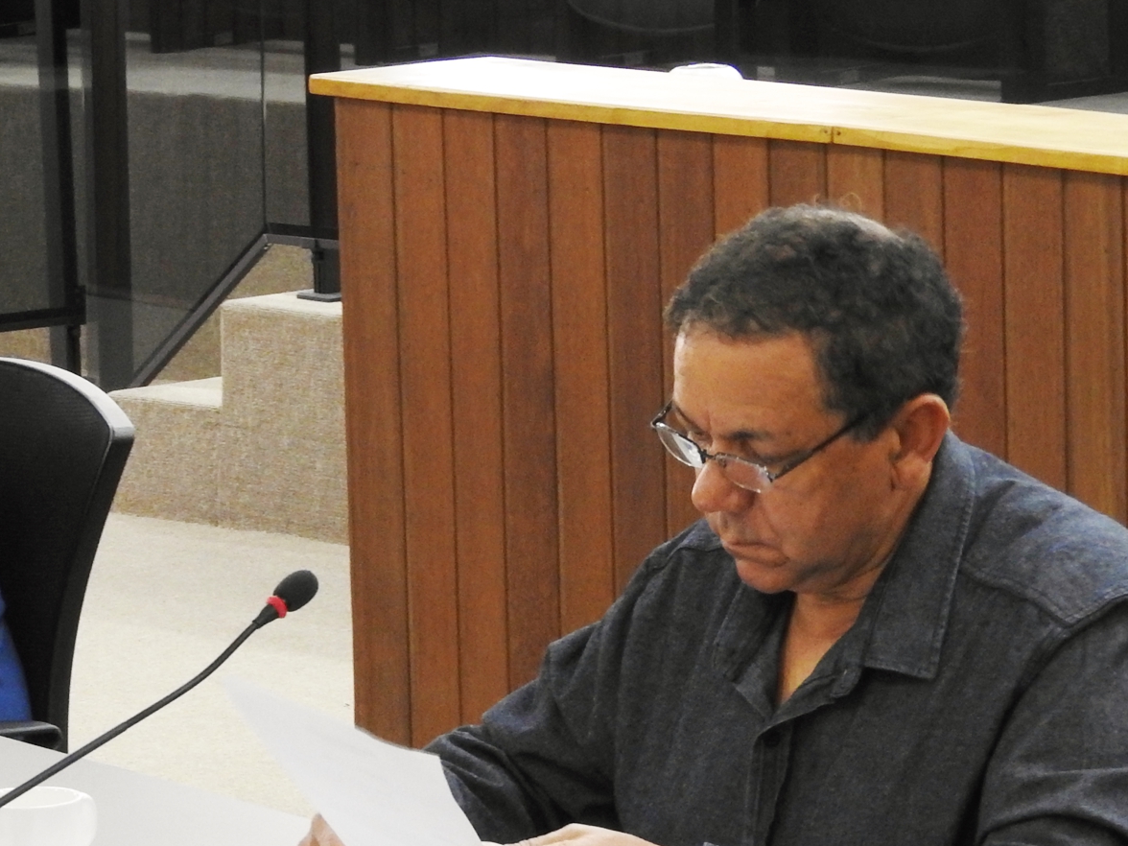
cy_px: 536
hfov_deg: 8.6
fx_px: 7527
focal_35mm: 231
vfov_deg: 6.4
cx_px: 233
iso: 400
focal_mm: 20.6
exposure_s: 1/5
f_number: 5.6
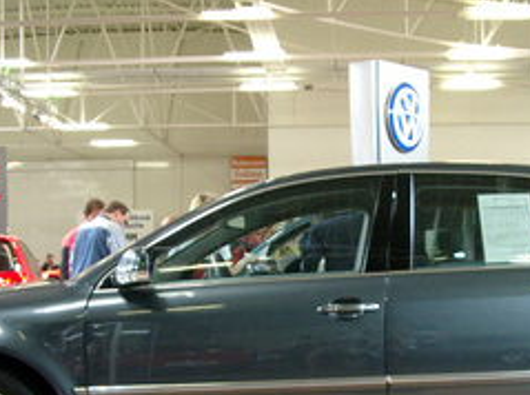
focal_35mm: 85
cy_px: 323
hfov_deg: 23.0
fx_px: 1298
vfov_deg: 17.1
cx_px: 353
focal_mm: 7.6
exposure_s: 1/80
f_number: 2.6
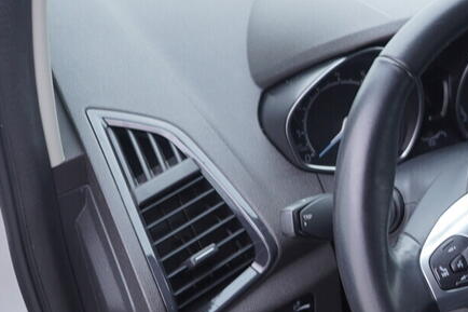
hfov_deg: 22.5
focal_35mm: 85
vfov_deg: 16.0
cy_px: 212
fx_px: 1105
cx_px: 526
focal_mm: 24
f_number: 2.8
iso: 160
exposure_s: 1/40
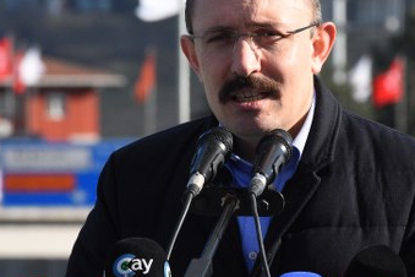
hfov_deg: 4.2
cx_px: 262
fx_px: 5706
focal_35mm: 495
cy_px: 146
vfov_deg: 2.8
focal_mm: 140
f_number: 8
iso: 1000
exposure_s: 1/2500
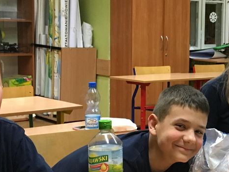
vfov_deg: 16.6
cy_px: 92
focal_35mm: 89
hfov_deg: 20.9
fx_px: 589
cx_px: 251
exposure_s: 1/33
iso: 200
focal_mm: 4.15
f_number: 2.2
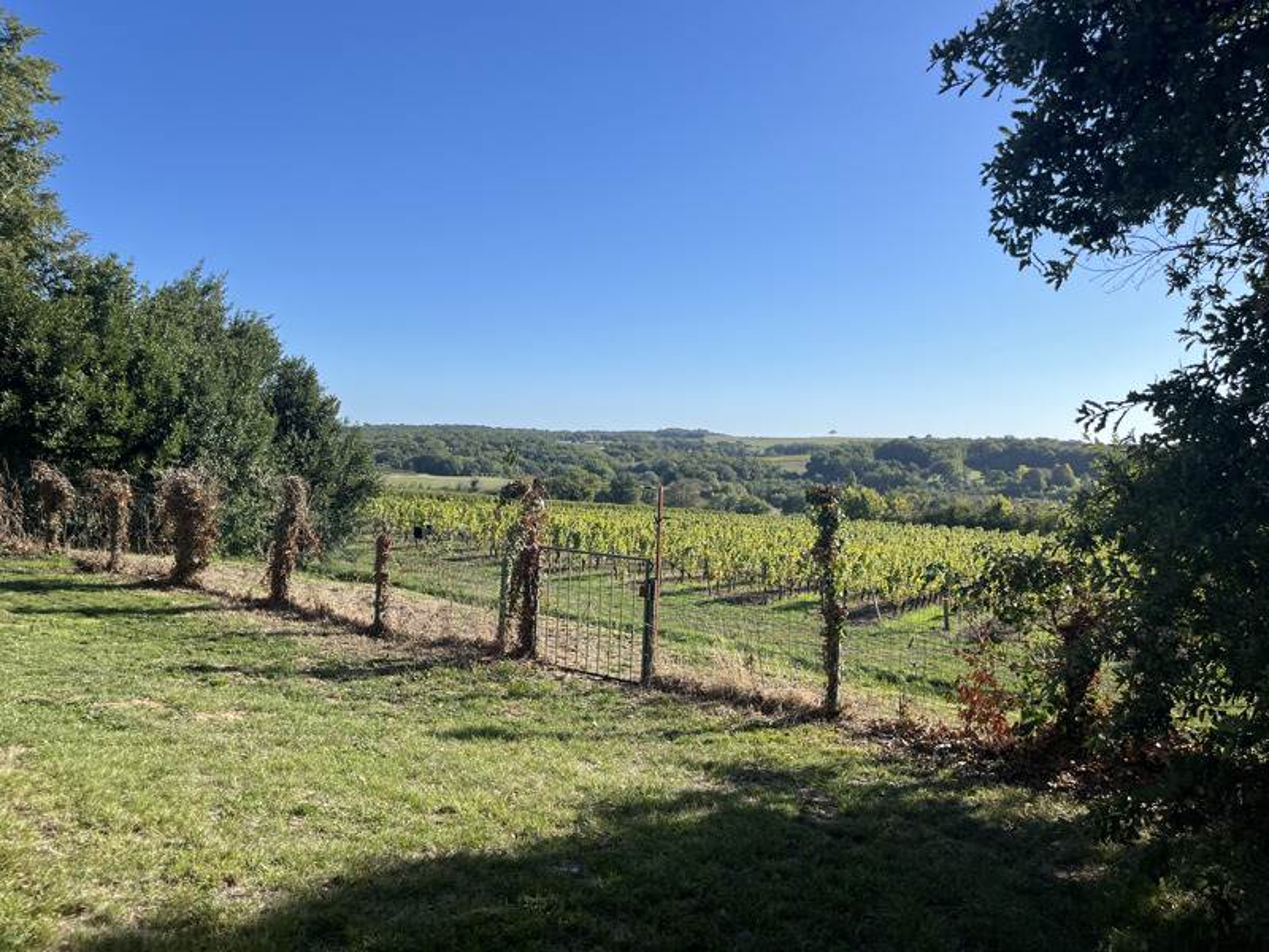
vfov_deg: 53.1
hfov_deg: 67.3
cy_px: 476
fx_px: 953
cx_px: 634
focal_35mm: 26
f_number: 1.6
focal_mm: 5.1
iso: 50
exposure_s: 1/3521
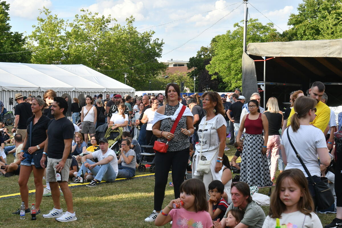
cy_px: 114
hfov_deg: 27.0
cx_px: 171
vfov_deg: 18.2
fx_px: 712
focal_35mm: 75
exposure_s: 1/250
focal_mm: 50
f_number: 8
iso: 500
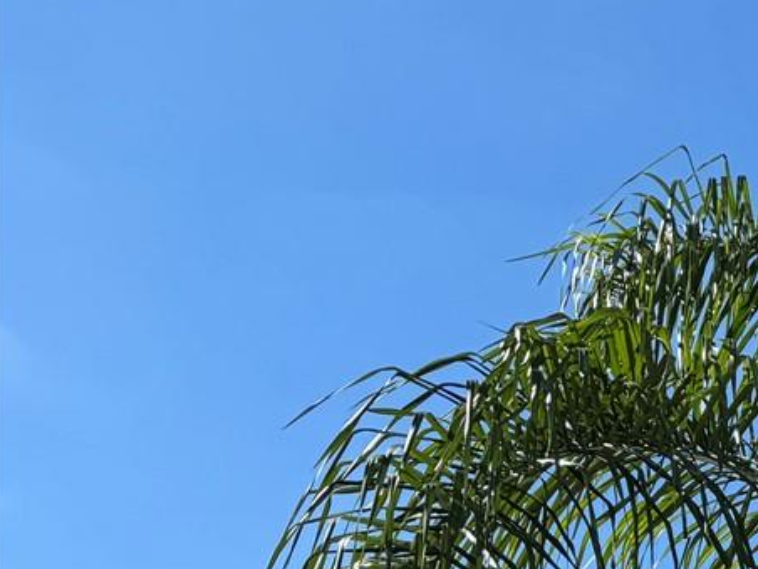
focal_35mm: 85
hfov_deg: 18.4
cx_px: 1333
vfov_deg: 15.4
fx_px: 1861
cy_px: 965
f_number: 1.78
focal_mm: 6.86
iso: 80
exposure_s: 1/3597
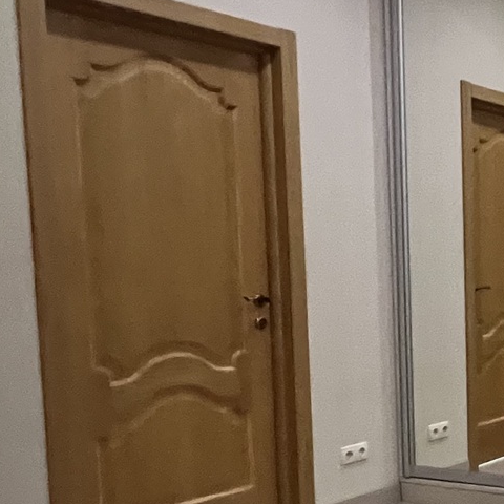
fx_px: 807
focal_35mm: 49
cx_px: 771
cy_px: 326
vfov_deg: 34.4
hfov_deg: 25.4
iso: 1000
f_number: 1.8
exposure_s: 1/50
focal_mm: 1.57
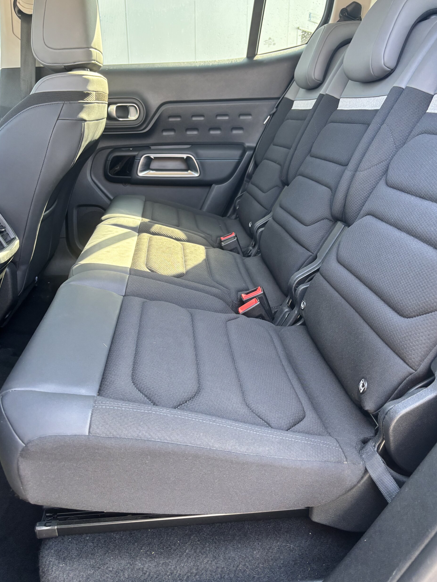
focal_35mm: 27
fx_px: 454
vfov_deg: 65.3
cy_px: 283
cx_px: 219
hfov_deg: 51.4
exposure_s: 1/65
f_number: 1.6
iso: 125
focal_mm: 5.96
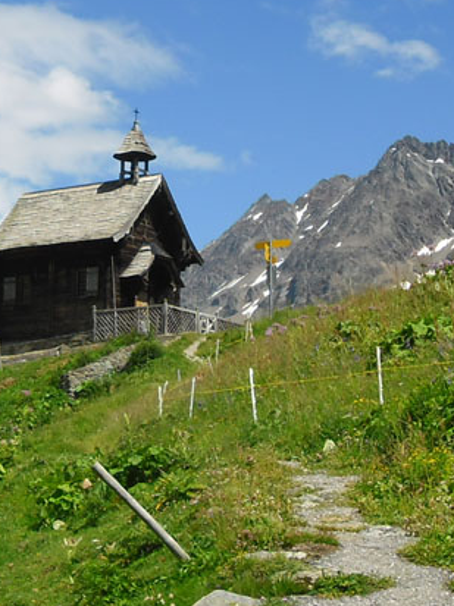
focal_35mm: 64
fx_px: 1121
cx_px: 167
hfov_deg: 22.8
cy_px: 348
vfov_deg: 30.2
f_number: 4.5
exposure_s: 1/558
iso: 80
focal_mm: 7.8
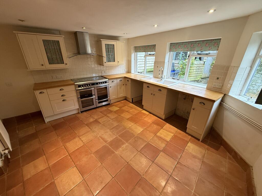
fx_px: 106
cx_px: 131
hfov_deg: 102.1
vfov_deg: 85.7
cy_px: 98
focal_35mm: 14
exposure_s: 1/50
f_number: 2.2
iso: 250
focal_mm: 2.22
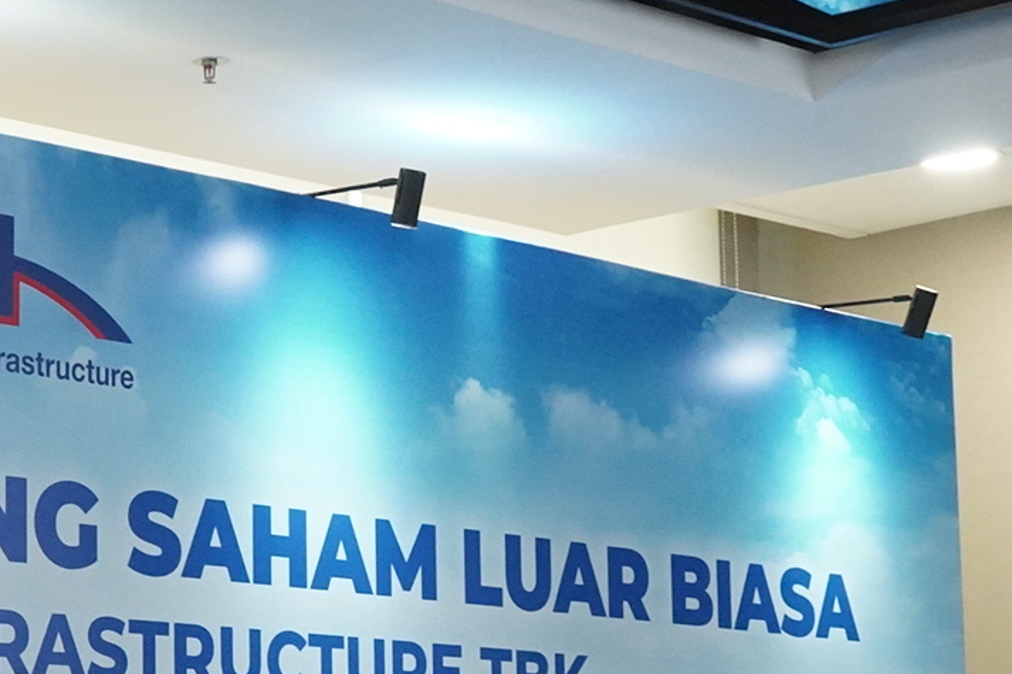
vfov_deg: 11.7
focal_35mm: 116
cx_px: 329
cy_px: 613
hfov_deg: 17.6
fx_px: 3260
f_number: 5.6
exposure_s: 1/200
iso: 5000
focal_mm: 28
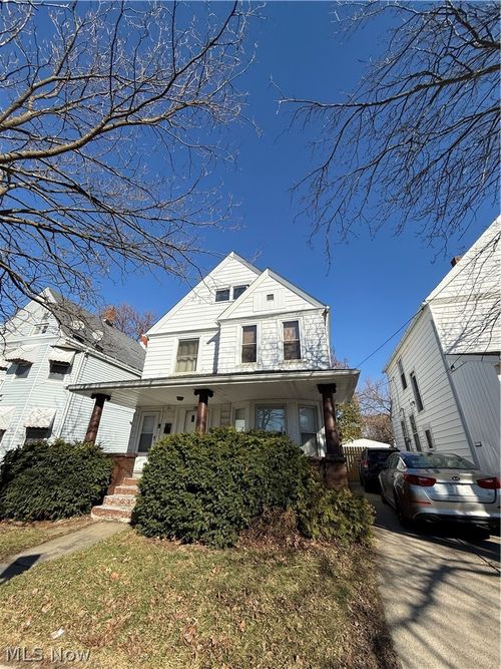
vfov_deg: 102.1
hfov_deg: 85.7
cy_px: 334
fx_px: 270
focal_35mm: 14
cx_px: 250
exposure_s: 1/2717
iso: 50
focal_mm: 2.22
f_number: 2.2
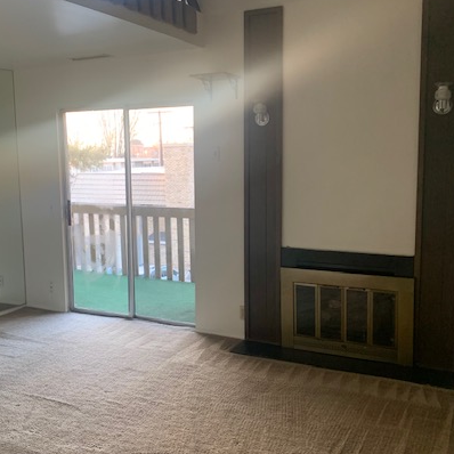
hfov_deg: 44.8
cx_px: 194
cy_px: 227
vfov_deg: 44.9
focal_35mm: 37
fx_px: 549
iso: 200
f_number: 1.8
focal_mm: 4.25
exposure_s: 1/60
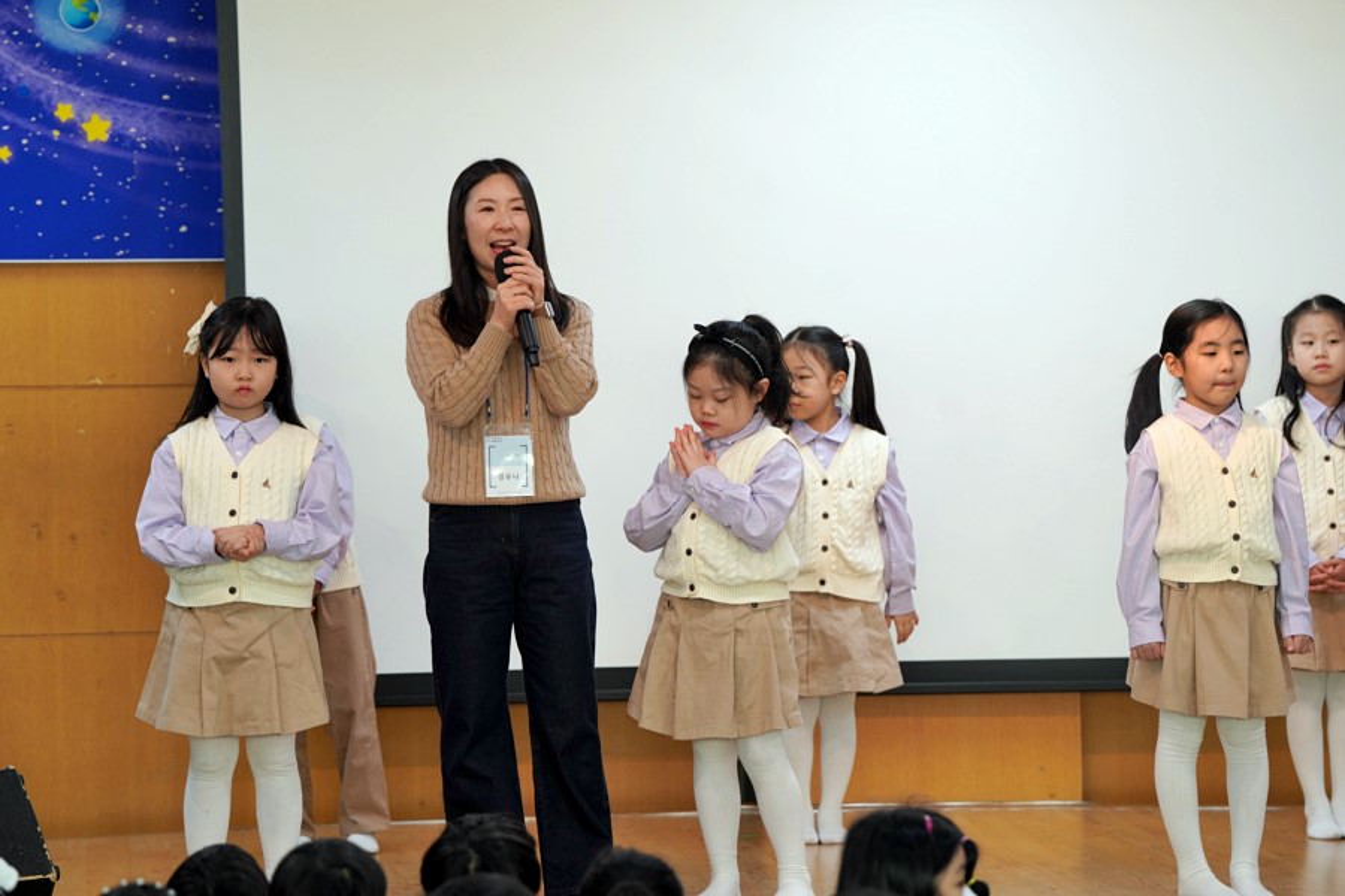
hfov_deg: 14.3
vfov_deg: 9.6
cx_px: 672
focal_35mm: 143
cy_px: 448
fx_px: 5342
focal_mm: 143
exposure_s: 1/160
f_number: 4
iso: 640
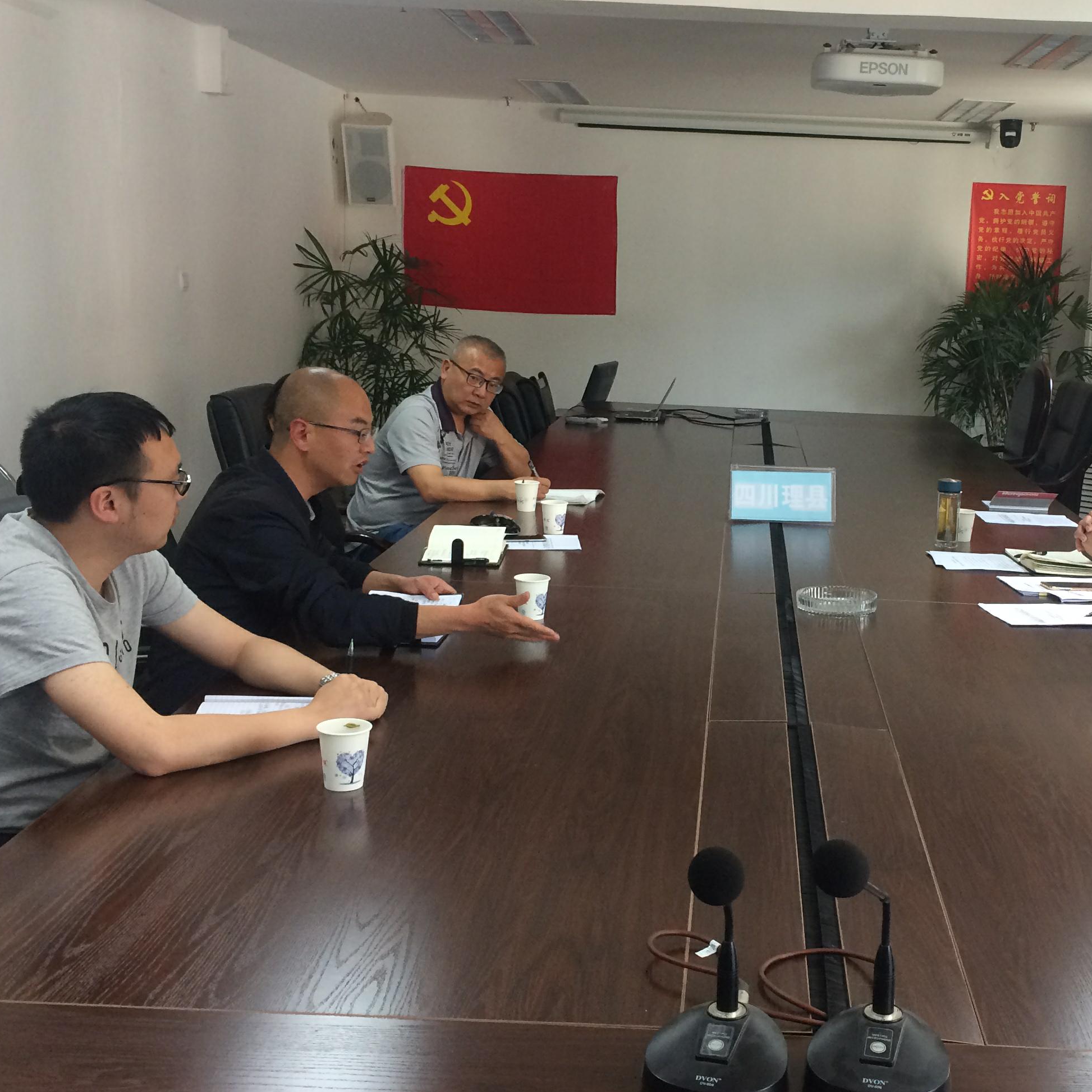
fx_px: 1535
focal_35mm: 43
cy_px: 506
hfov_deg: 38.7
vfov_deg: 39.1
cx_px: 731
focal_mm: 4.15
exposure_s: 1/33
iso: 64
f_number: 2.2
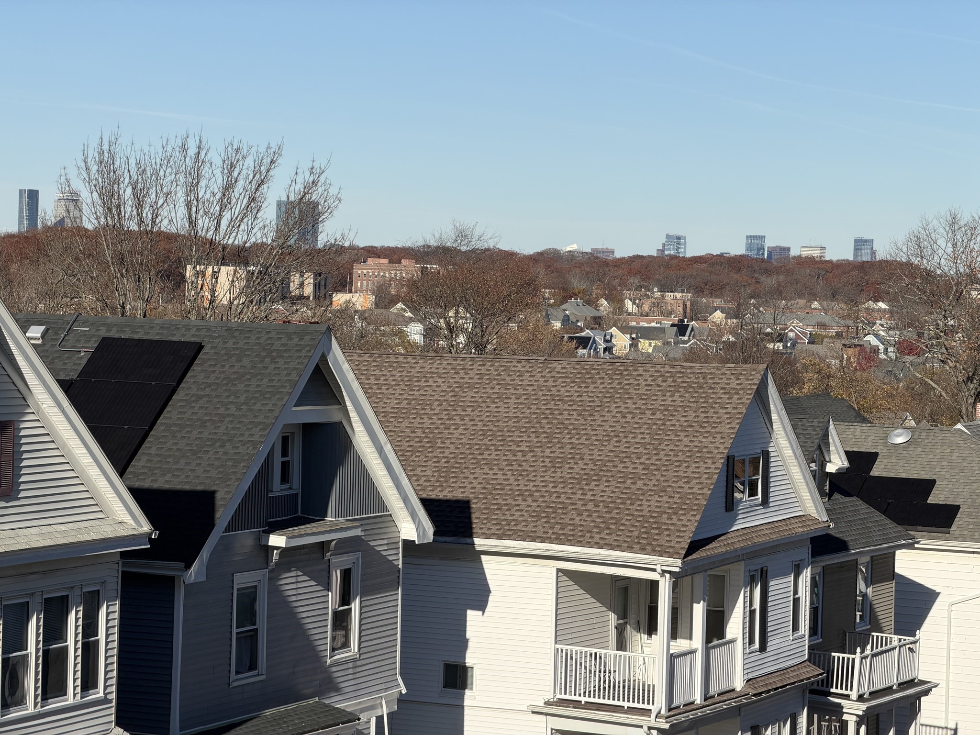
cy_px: 368
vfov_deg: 14.8
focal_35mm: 100
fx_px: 2831
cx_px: 490
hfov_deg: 19.6
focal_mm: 16.89
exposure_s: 1/779
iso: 20
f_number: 2.8
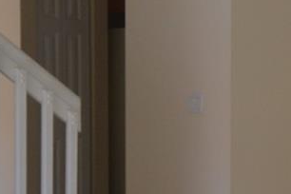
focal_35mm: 94
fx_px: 760
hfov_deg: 19.5
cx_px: 405
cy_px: 93
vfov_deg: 14.6
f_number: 4
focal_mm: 12
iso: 400
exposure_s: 1/60
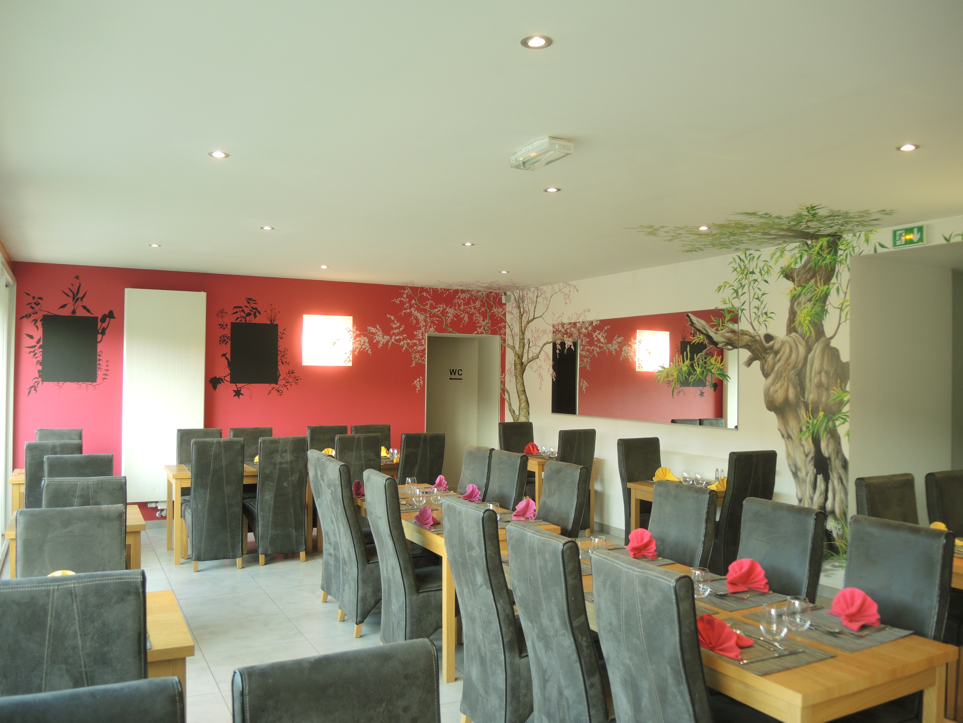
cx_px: 482
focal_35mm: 28
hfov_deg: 63.4
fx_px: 779
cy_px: 362
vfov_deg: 49.7
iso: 200
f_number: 2
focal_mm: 6
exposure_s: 1/50
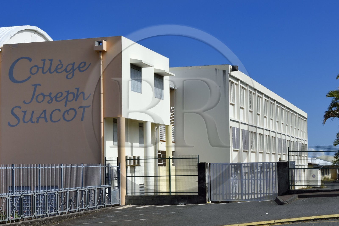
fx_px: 659
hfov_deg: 28.8
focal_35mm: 70
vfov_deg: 19.4
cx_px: 170
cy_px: 113
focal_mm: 70
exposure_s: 1/320
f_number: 18
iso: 200
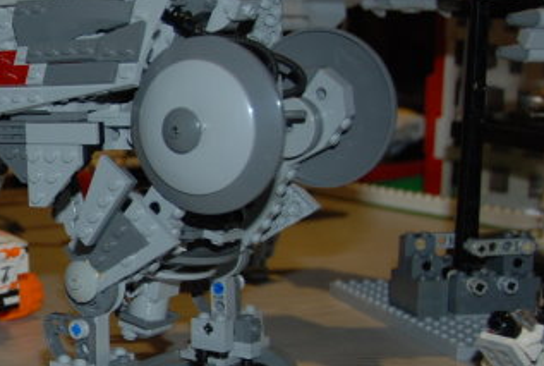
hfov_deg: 18.1
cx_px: -137
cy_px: 195
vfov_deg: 13.0
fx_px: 1606
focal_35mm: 106
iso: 200
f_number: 4
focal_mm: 28
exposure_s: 1/60
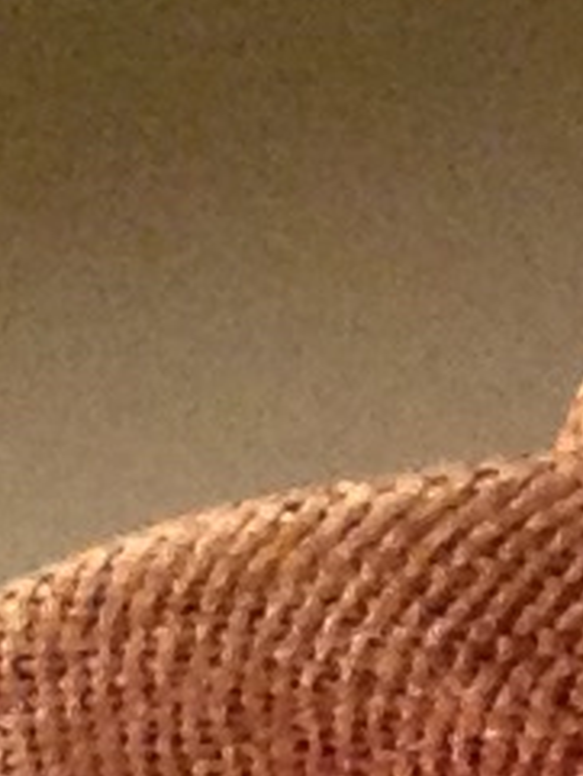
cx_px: 860
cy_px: 1890
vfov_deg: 9.4
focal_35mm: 186
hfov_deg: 7.8
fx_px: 4173
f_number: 2.4
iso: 320
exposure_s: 1/15
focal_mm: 2.18
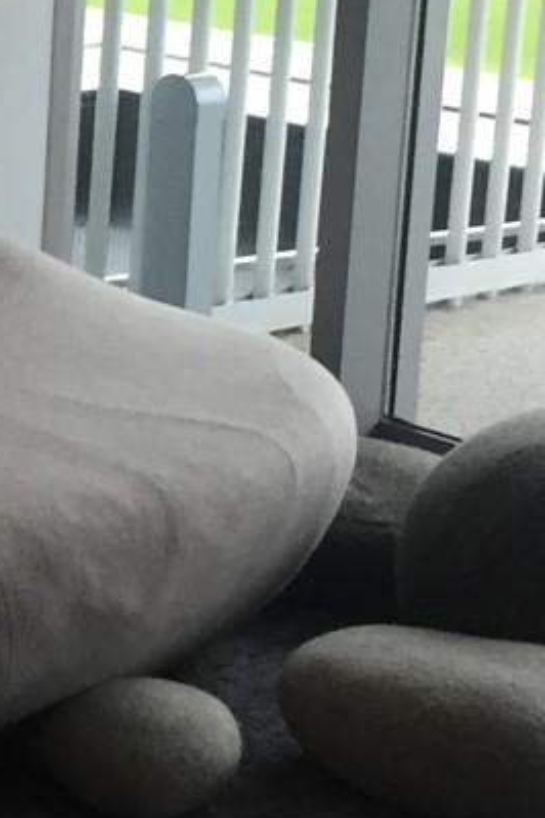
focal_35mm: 121
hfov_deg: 10.7
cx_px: -406
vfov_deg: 16.8
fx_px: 2747
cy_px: 221
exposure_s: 1/30
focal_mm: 4.15
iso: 80
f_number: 2.2
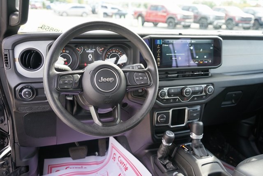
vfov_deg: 38.9
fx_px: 248
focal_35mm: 34
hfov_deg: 55.8
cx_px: 132
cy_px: 88
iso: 160
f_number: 4
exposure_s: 1/60
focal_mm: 34
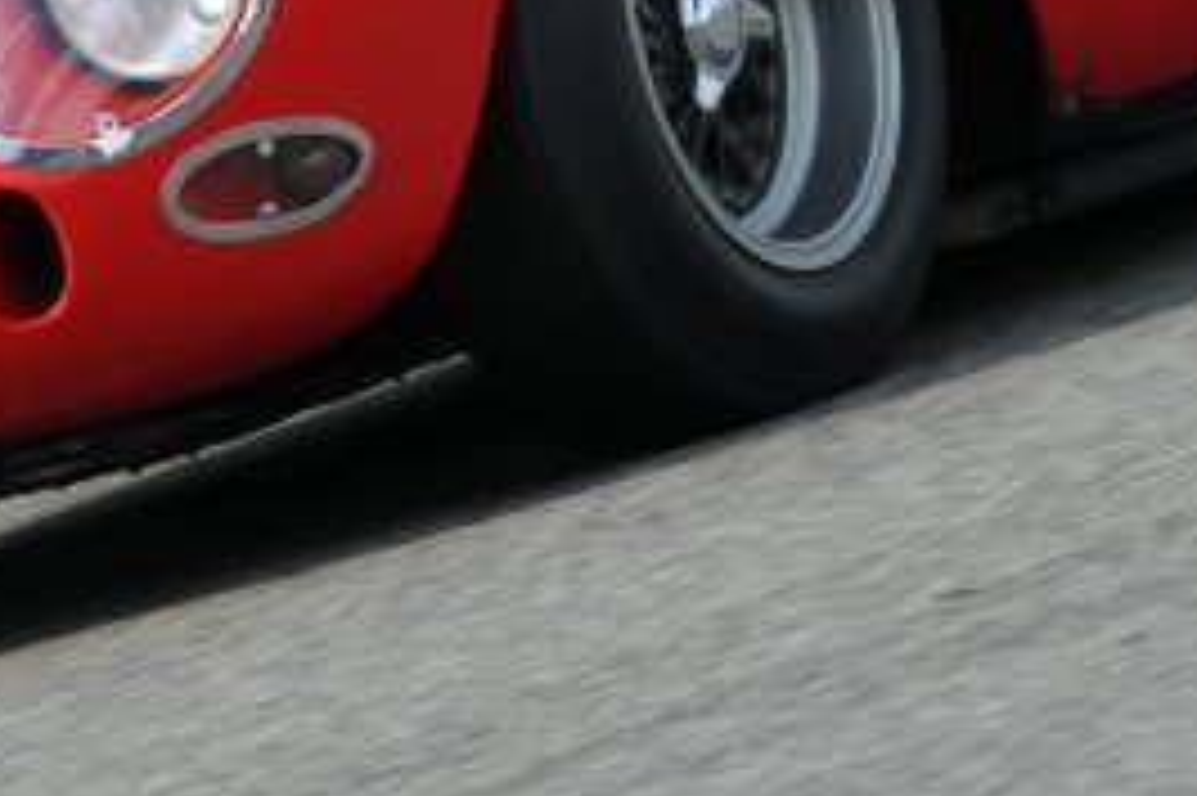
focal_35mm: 1691
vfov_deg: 0.8
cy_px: -328
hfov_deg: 1.2
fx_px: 56189
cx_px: 490
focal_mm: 300
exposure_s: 1/500
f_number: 7.1
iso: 320
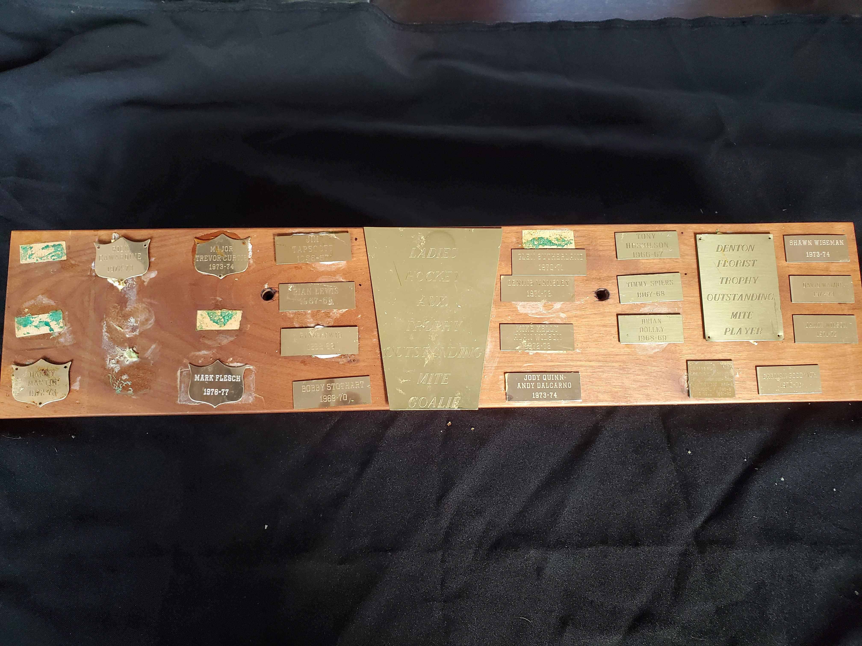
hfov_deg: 67.3
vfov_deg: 53.1
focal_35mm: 26
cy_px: 323
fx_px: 647
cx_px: 431
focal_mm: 4.3
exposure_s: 1/40
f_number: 2.4
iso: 400
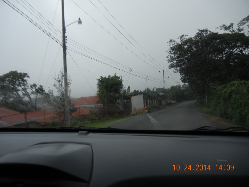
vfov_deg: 46.8
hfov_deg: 60.0
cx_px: 124
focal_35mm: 30
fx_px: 216
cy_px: 94
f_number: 3.5
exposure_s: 1/120
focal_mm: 5.4
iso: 160
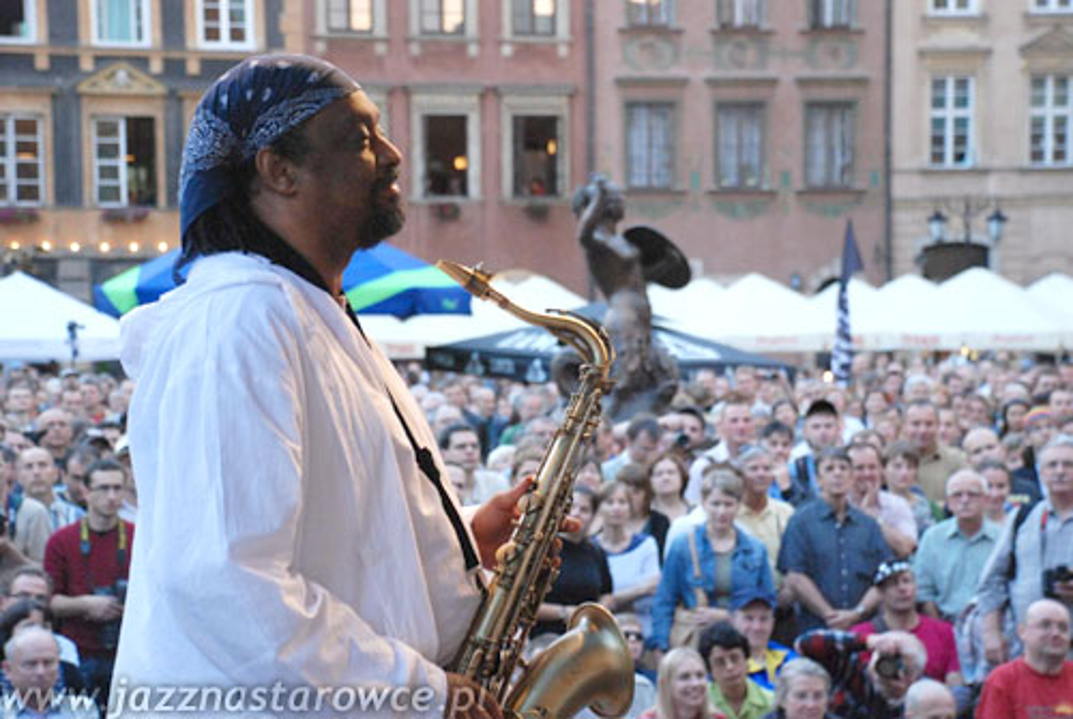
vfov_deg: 14.8
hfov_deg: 21.9
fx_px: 2776
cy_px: 360
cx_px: 536
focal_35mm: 93
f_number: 5.3
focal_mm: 62
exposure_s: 1/60
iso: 1250
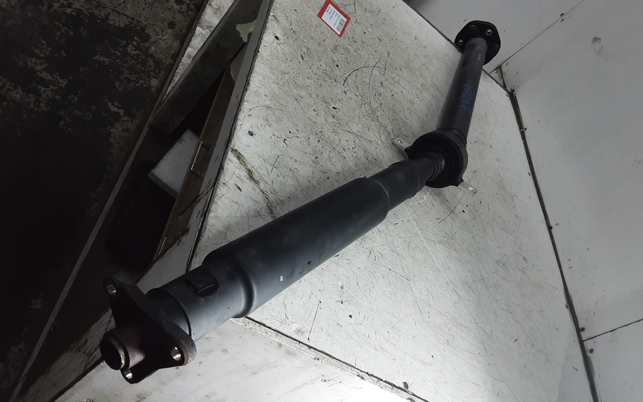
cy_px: 198
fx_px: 508
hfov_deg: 64.6
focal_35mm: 29
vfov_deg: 43.1
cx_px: 320
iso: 80
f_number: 1.9
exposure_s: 1/50
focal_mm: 2.91
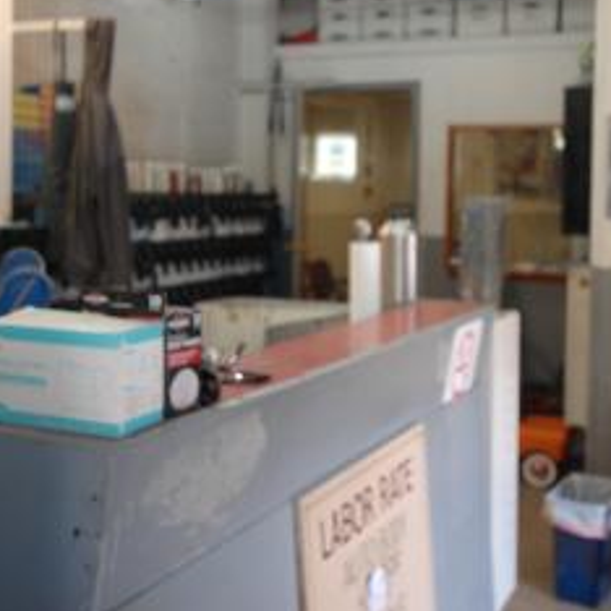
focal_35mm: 49
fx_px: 979
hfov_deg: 34.7
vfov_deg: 34.5
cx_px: 330
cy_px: 225
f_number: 3.5
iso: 400
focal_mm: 20
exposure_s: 1/60
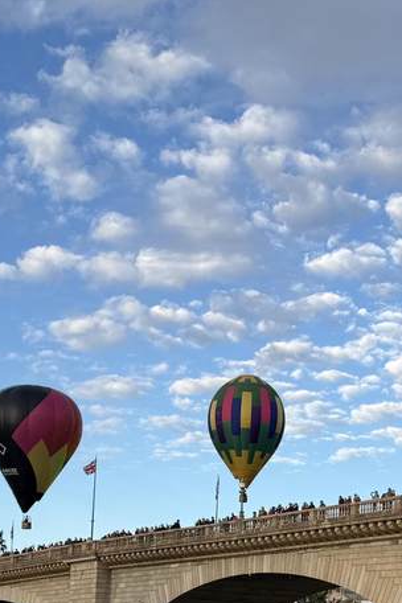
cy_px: 505
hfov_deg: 19.3
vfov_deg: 28.1
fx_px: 1172
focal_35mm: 70
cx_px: 317
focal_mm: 6.76
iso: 80
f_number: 1.78
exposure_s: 1/1901
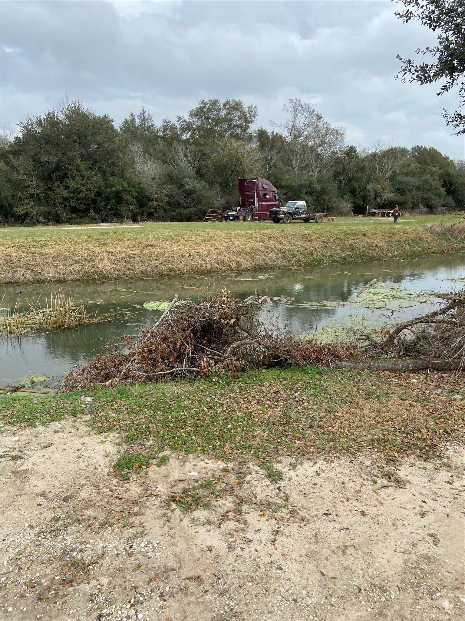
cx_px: 232
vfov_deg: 67.3
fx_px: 466
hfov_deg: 53.1
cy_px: 310
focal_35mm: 26
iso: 32
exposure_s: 1/1182
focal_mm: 4.25
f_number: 1.8
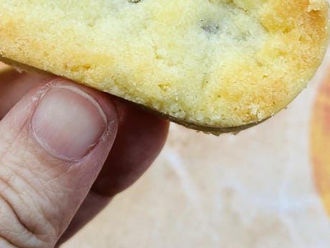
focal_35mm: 126
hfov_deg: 15.6
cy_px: -33
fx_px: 1201
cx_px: 126
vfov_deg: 11.6
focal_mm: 6.86
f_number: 1.78
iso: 64
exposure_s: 1/880
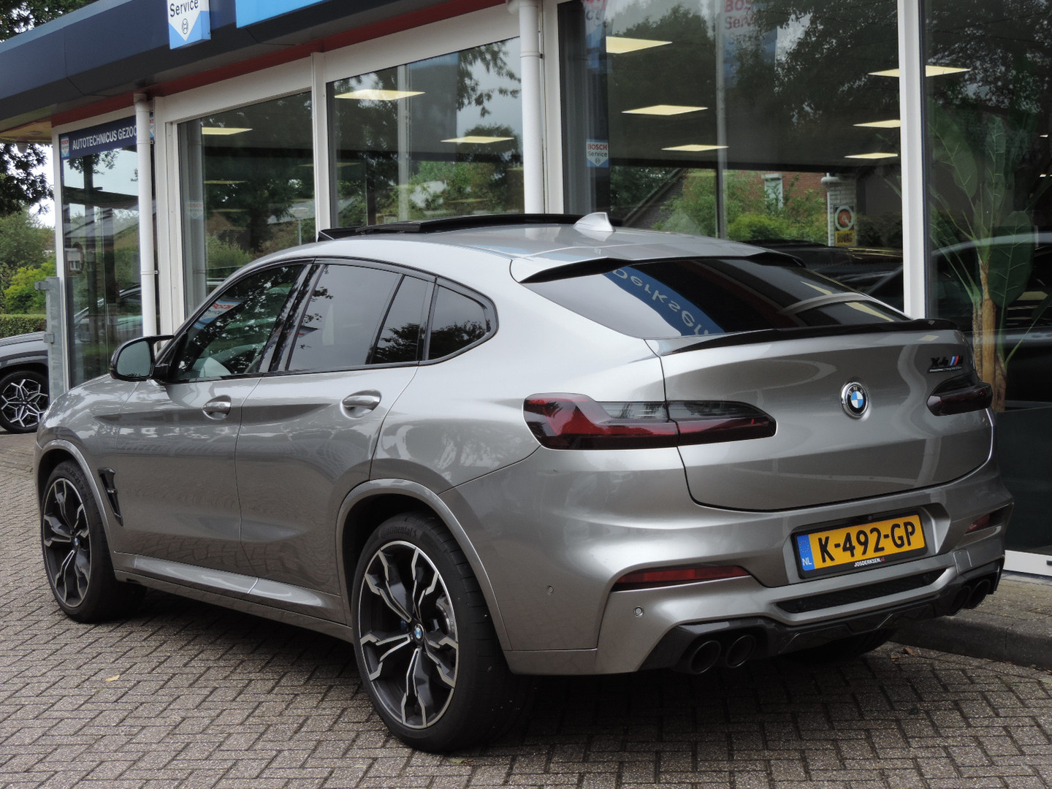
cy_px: 394
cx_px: 526
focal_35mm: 55
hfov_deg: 34.9
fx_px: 1671
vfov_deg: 26.6
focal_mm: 9.8
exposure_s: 1/100
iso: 80
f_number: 3.7
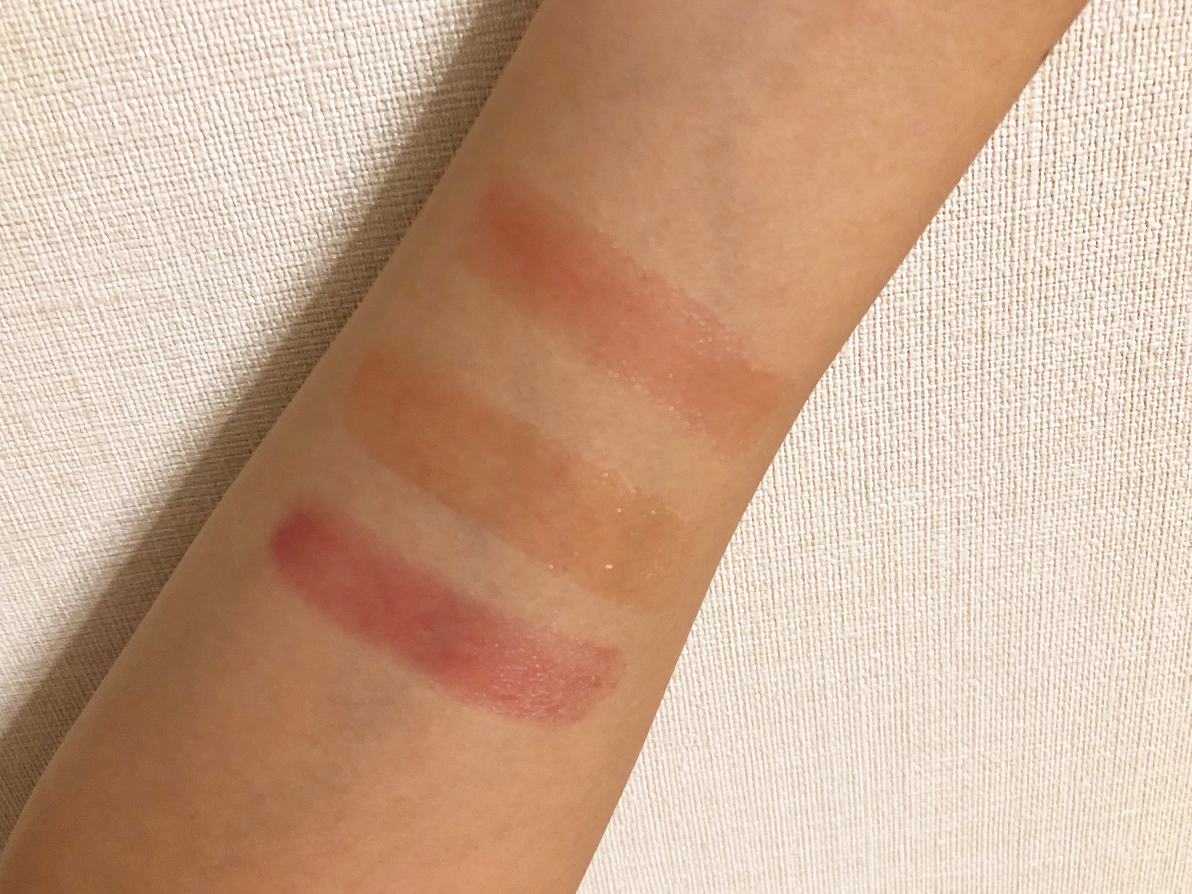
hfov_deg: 61.7
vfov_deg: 48.2
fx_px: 999
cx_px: 591
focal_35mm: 29
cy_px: 443
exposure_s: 1/13
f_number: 1.8
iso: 100
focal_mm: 3.99
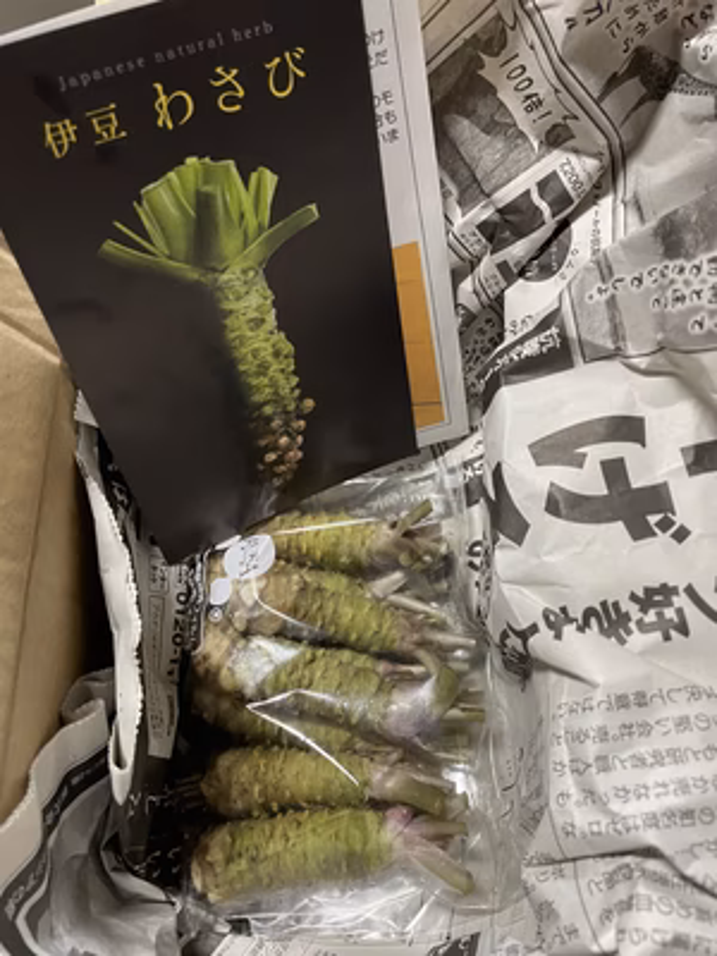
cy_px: 478
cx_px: 358
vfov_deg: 67.3
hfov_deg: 53.1
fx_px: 718
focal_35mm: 26
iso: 400
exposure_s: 1/60
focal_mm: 4.2
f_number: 1.6
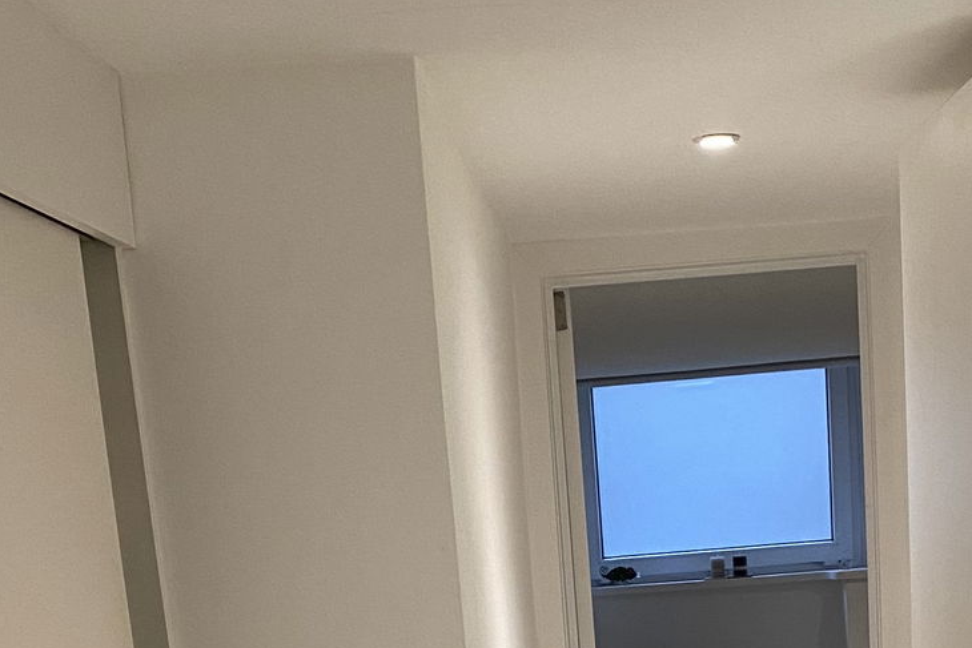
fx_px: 2133
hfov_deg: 25.6
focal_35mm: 79
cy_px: 1181
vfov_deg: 14.9
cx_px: 612
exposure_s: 1/50
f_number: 1.8
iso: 160
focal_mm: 4.25
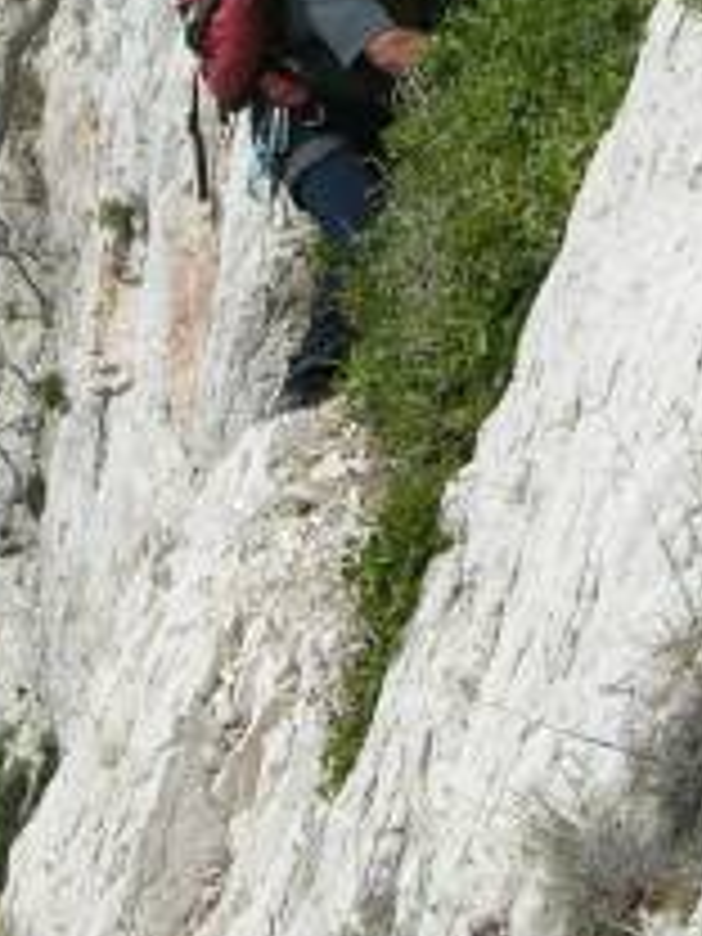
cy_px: -378
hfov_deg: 7.3
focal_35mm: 204
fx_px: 5516
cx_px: 148
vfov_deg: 9.5
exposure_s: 1/404
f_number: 4.6
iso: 50
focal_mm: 11.7
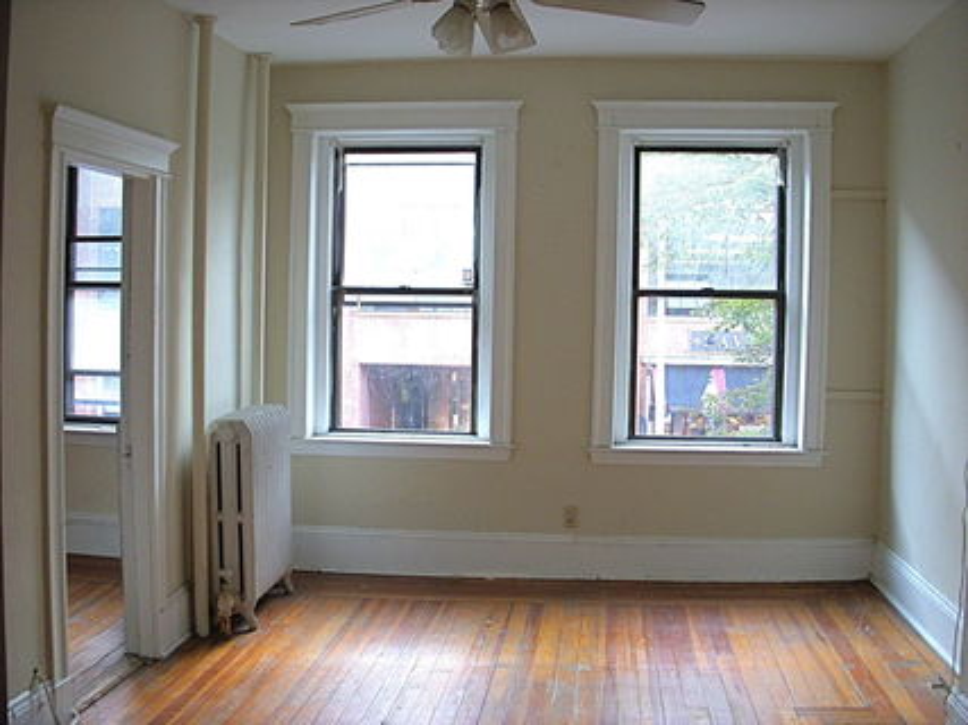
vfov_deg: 37.7
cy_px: 362
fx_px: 1062
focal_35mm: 38
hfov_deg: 49.0
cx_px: 484
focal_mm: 6.3
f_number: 3.3
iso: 200
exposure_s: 1/30
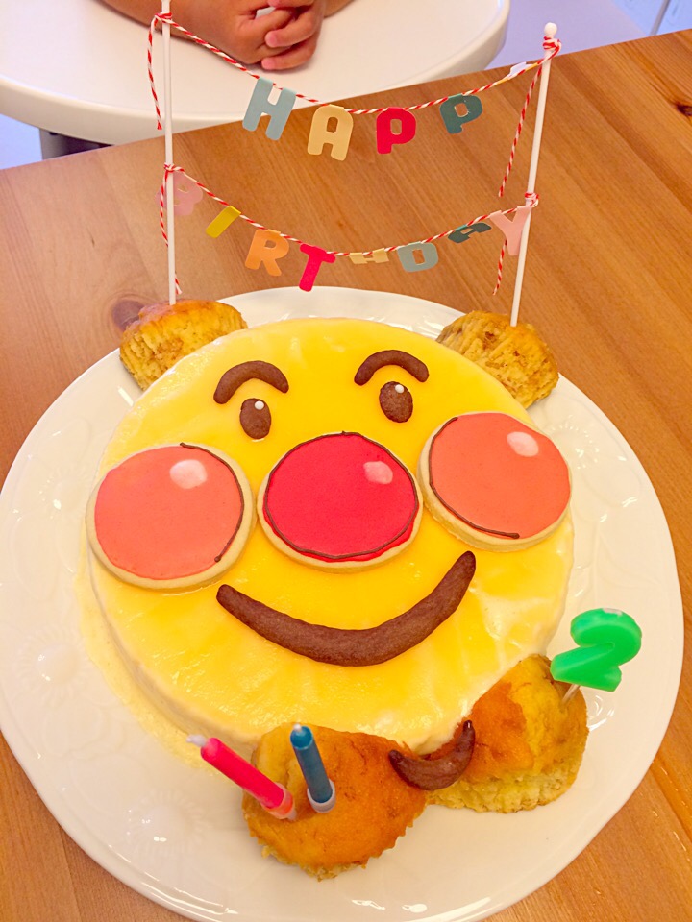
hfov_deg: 48.2
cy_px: 461
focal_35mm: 29
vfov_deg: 61.7
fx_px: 773
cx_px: 346
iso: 50
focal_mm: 4.15
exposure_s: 1/30
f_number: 2.2
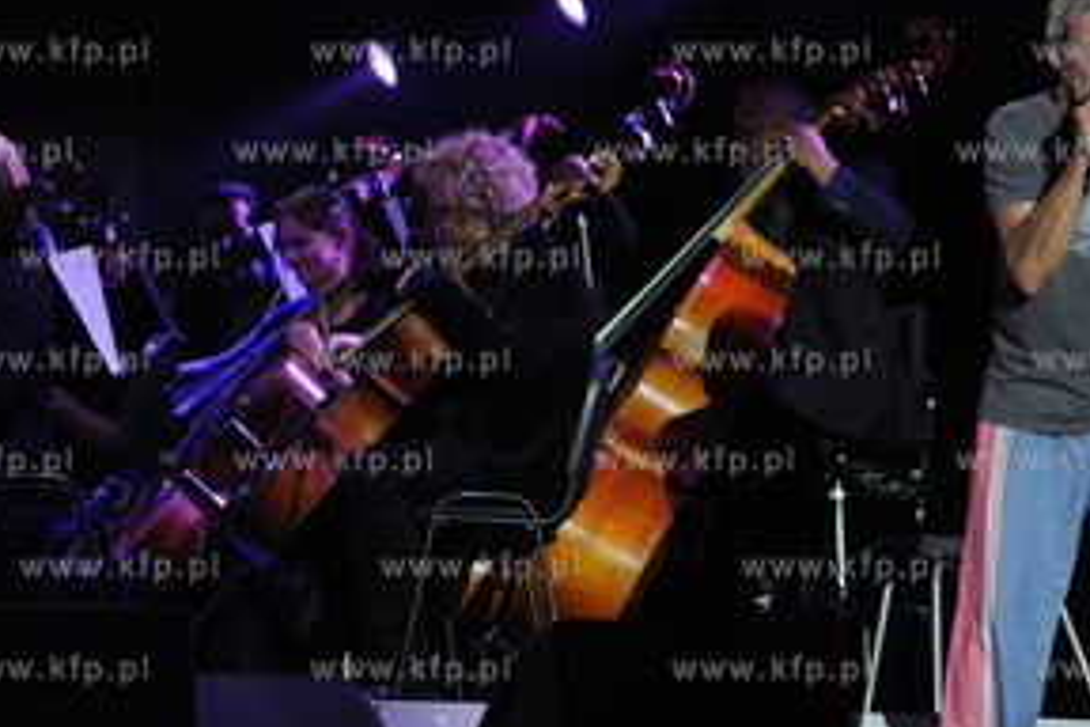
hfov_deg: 8.7
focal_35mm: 236
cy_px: 307
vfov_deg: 5.8
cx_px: 613
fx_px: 7145
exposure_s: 1/125
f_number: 5
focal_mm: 170
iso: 1600
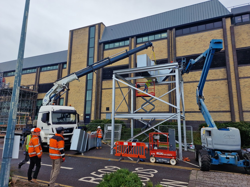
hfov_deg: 73.9
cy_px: 94
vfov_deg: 58.9
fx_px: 166
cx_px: 125
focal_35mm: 23
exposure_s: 1/423
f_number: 1.8
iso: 50
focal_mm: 6.4
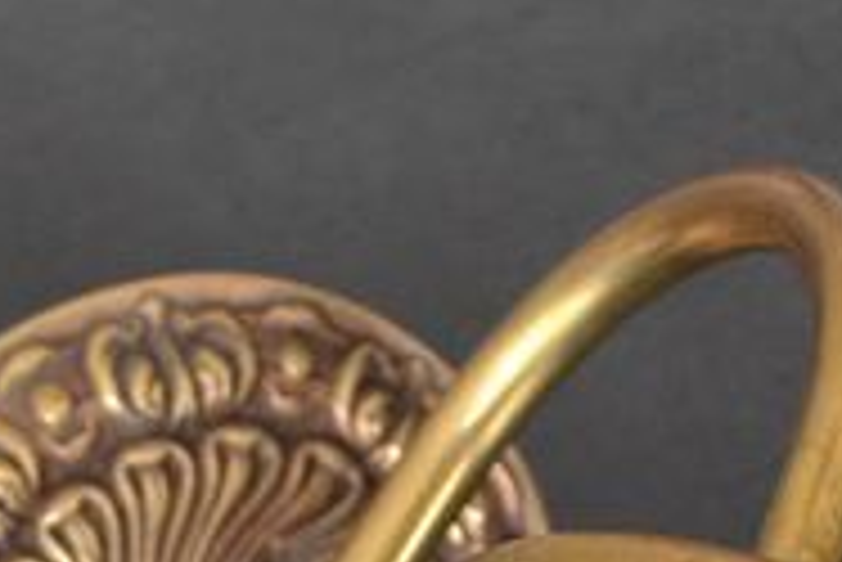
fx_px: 5103
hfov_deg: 9.2
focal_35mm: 218
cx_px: -459
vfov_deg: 6.2
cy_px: 1016
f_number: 4.2
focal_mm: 32
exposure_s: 1/60
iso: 640
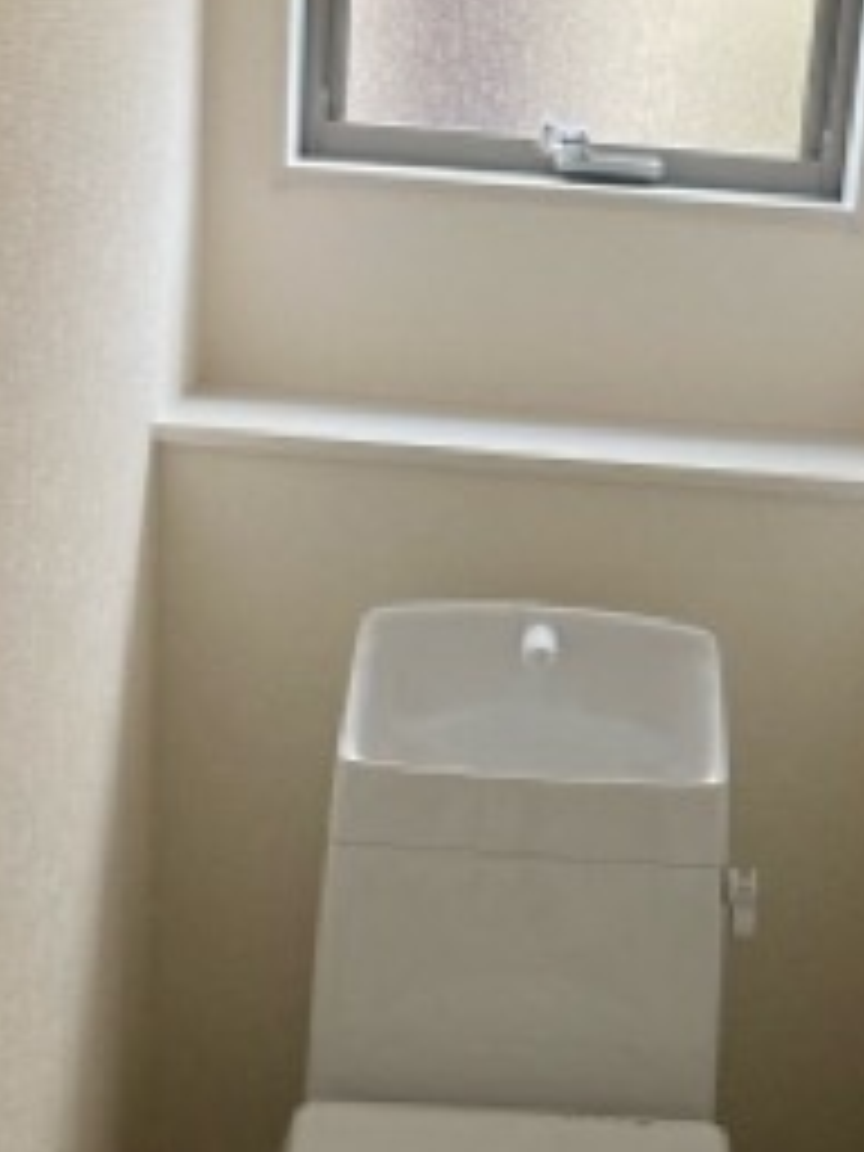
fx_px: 2330
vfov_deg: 27.3
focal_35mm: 70
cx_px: 608
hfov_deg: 20.9
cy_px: 886
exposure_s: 1/60
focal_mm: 3.99
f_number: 1.8
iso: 200
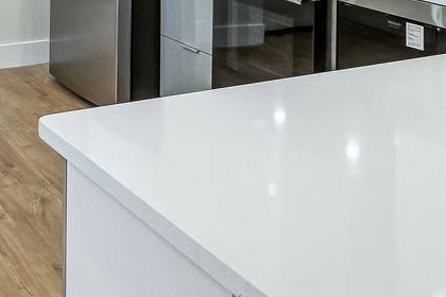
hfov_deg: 25.2
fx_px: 996
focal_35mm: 80
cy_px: -177
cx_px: 253
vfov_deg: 15.4
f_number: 5.6
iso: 640
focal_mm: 16.5
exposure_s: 1/100
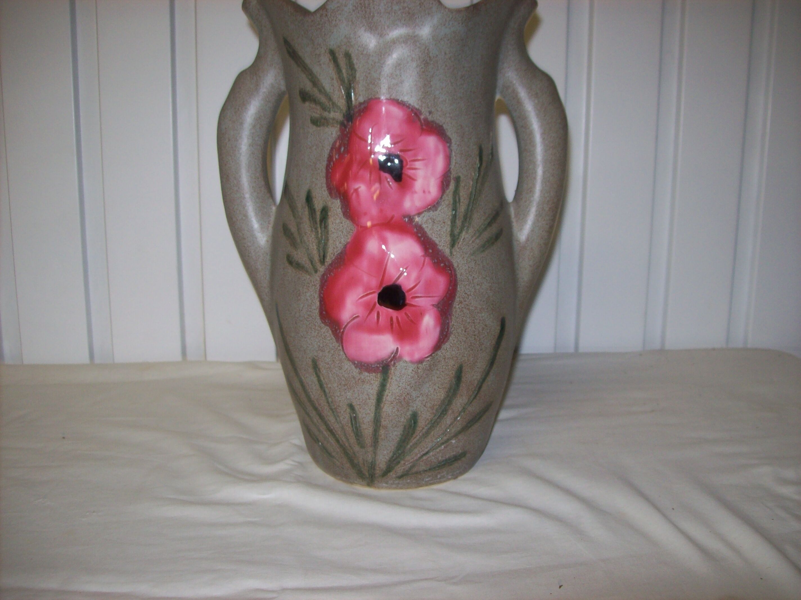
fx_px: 833
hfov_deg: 51.4
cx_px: 400
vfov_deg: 39.6
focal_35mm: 36
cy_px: 300
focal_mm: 6
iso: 80
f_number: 2.7
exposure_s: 1/64
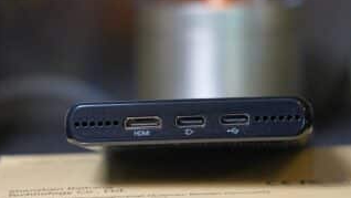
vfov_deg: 9.0
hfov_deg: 15.9
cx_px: 177
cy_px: 136
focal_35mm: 135
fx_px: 1257
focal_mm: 105
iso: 2000
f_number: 6.3
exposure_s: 1/125
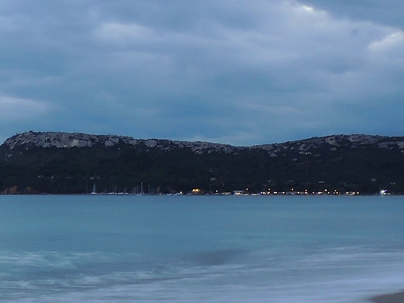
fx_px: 852
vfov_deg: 19.2
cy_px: 349
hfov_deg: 24.1
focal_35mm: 73
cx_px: -91
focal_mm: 4.3
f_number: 8.3
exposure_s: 1.3
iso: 100
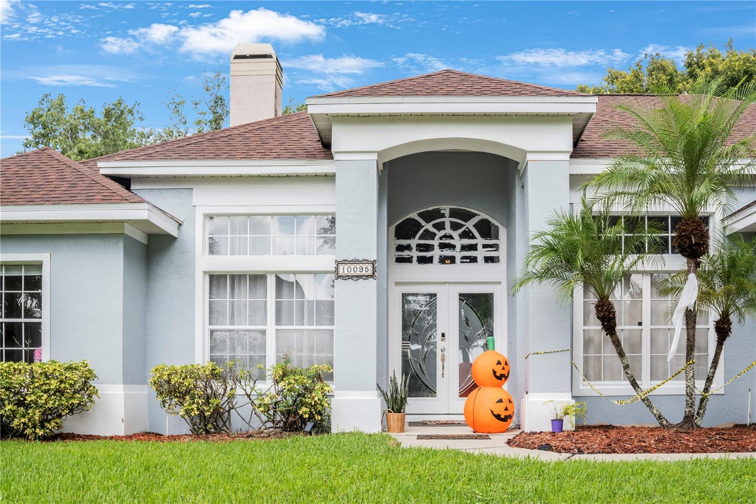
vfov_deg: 36.9
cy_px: 252
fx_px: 756
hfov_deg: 53.1
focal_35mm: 36
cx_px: 378
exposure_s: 1/40
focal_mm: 24
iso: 800
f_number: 13
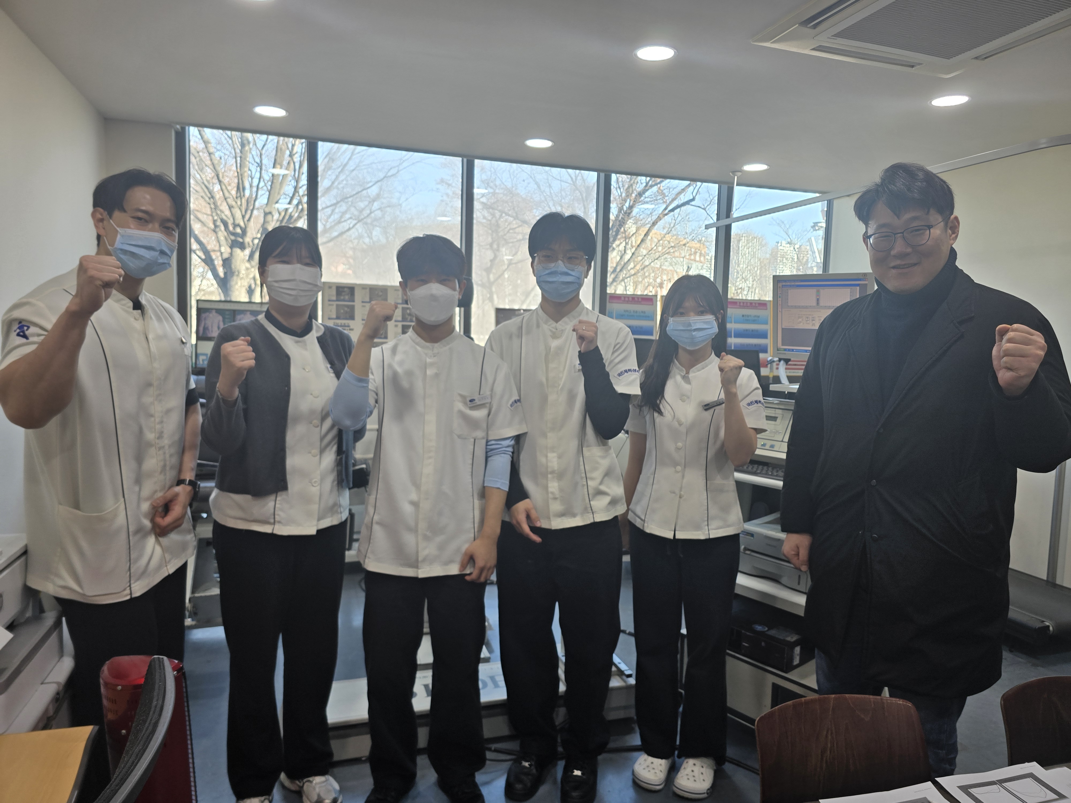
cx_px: 536
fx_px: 712
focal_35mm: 23
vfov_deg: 58.9
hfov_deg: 73.9
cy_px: 402
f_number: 1.7
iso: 50
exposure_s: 1/120
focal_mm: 6.3
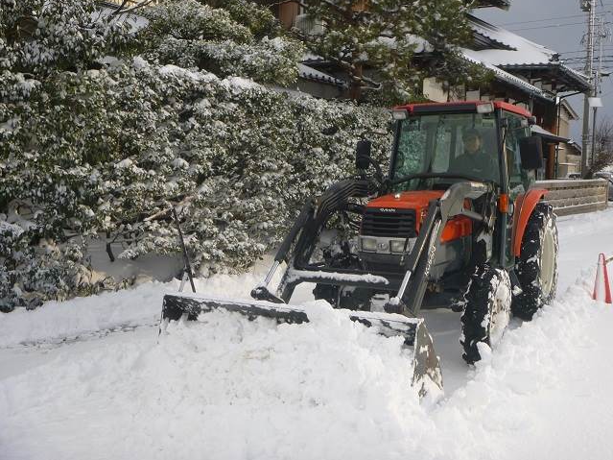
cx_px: 331
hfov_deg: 47.8
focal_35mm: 39
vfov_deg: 36.8
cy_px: 224
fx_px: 691
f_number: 4.4
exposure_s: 1/400
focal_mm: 6.4
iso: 100
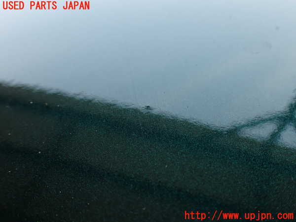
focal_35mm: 32
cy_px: 111
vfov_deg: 44.2
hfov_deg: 56.8
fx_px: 274
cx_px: 148
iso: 100
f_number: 3.2
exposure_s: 1/100
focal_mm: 5.79
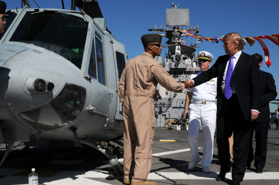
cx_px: 140
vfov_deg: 31.8
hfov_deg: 46.4
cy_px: 92
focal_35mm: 42
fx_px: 325
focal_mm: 28
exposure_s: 1/400
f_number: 14
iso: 200
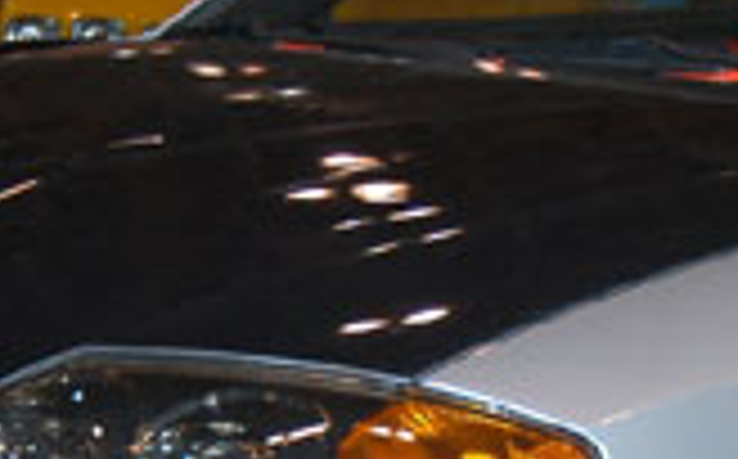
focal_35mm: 202
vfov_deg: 6.4
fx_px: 4057
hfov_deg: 10.3
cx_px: 731
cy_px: 486
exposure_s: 1/60
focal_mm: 32
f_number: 5
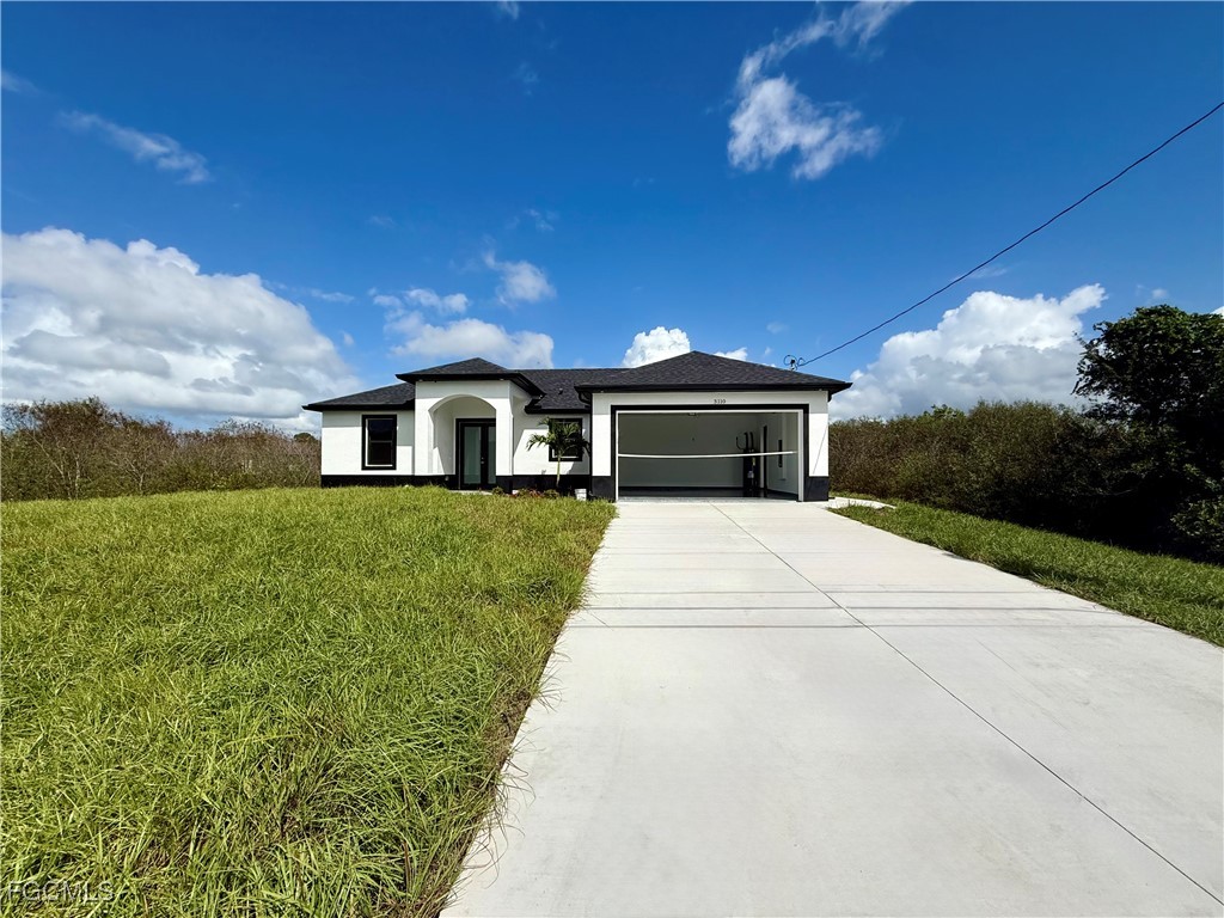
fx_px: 495
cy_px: 459
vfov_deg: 85.7
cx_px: 612
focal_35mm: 14
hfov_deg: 102.1
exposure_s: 1/5155
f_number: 2.2
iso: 50
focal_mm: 2.22
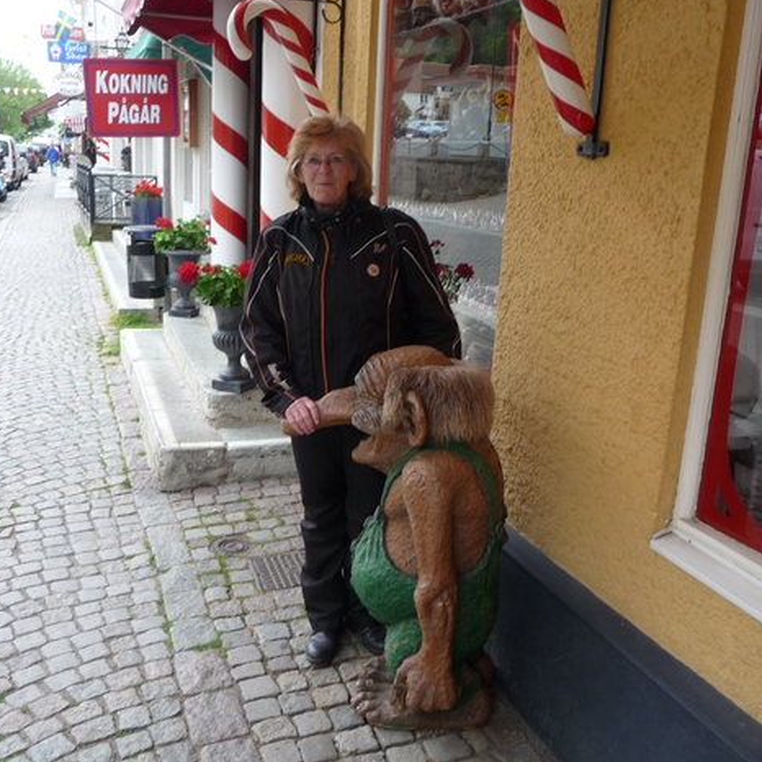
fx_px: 847
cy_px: 373
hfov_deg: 48.4
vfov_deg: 48.4
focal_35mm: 34
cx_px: 371
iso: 100
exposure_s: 1/125
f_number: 3.3
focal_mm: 4.7
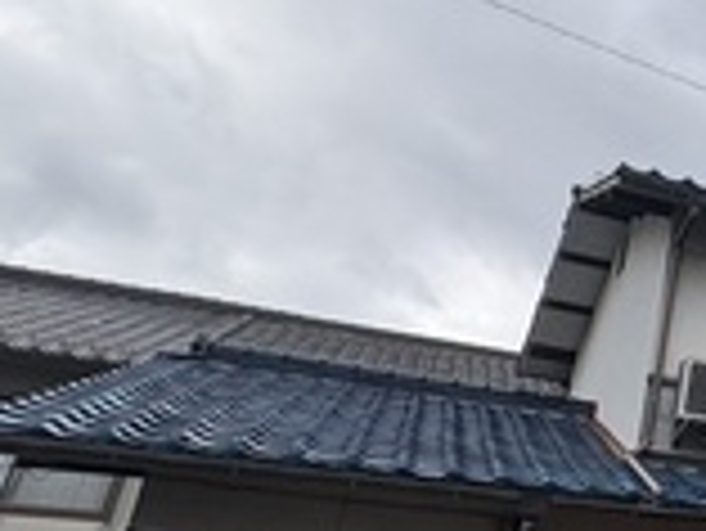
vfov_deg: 29.1
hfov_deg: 26.7
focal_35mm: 50
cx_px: 1070
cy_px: 320
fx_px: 1021
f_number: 2.2
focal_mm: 2.22
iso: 50
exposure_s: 1/1536
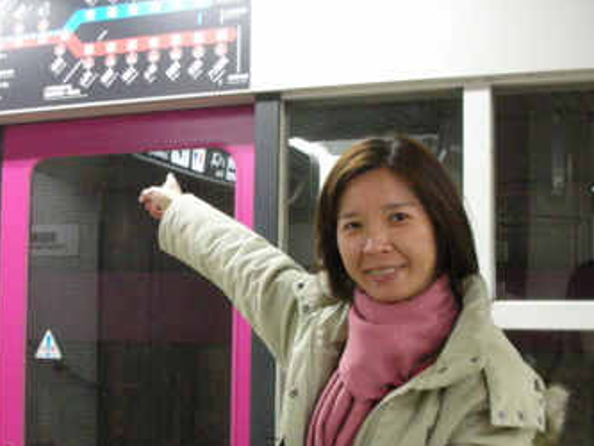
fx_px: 1081
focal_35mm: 63
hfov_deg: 30.5
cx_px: 202
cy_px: 284
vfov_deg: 23.2
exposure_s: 1/31.6
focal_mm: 5.8
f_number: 3
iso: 400
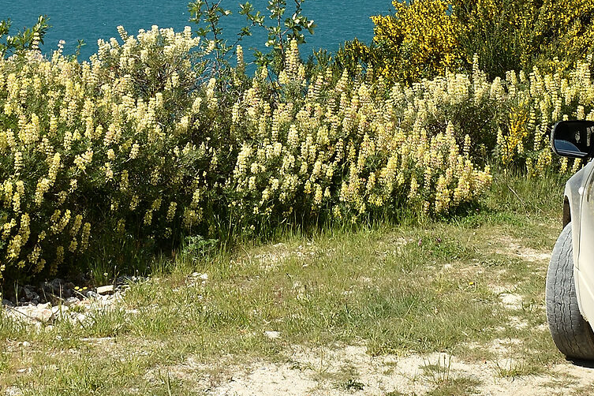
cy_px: -69
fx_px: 1419
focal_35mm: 86
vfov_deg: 15.4
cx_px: 366
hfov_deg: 23.6
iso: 100
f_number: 11
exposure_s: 1/80
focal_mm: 18
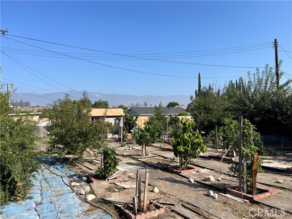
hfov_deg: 67.3
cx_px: 146
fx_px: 219
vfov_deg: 53.1
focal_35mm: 26
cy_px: 110
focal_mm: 5.7
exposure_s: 1/3571
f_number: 1.5
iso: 50
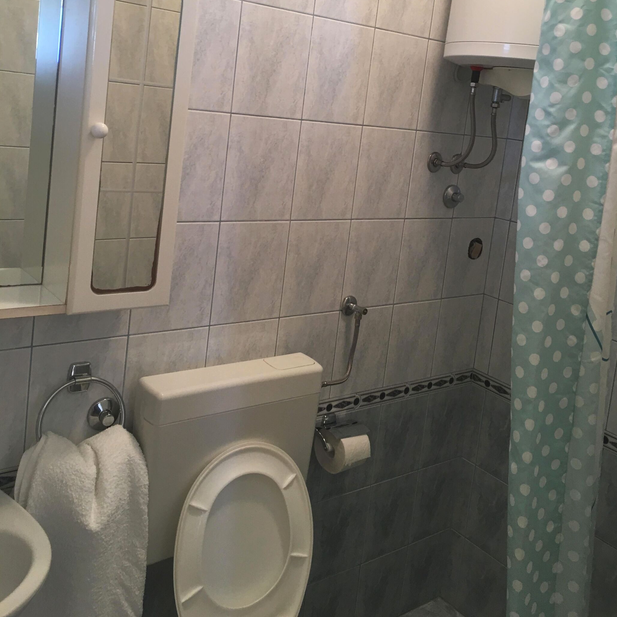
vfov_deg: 46.5
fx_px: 706
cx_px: 315
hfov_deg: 47.2
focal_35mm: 35
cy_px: 206
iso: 32
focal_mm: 4.15
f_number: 2.2
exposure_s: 1/17
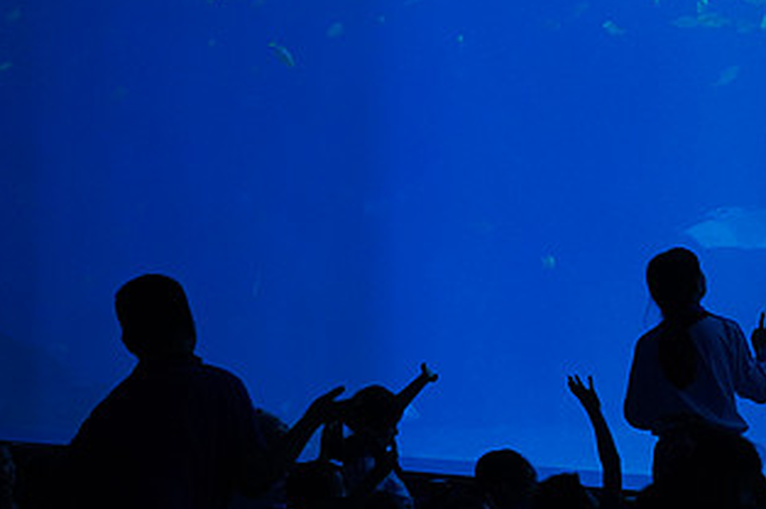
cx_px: 932
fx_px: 3698
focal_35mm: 174
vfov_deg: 7.9
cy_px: 111
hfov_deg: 11.6
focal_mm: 68
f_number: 4
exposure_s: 1/250
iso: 3200
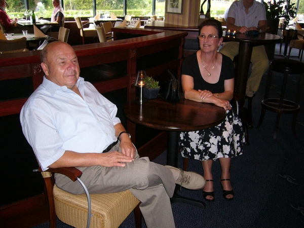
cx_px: 152
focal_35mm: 35
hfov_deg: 52.6
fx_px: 307
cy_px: 114
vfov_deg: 40.7
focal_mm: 5.8
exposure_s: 1/60
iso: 160
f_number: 2.8
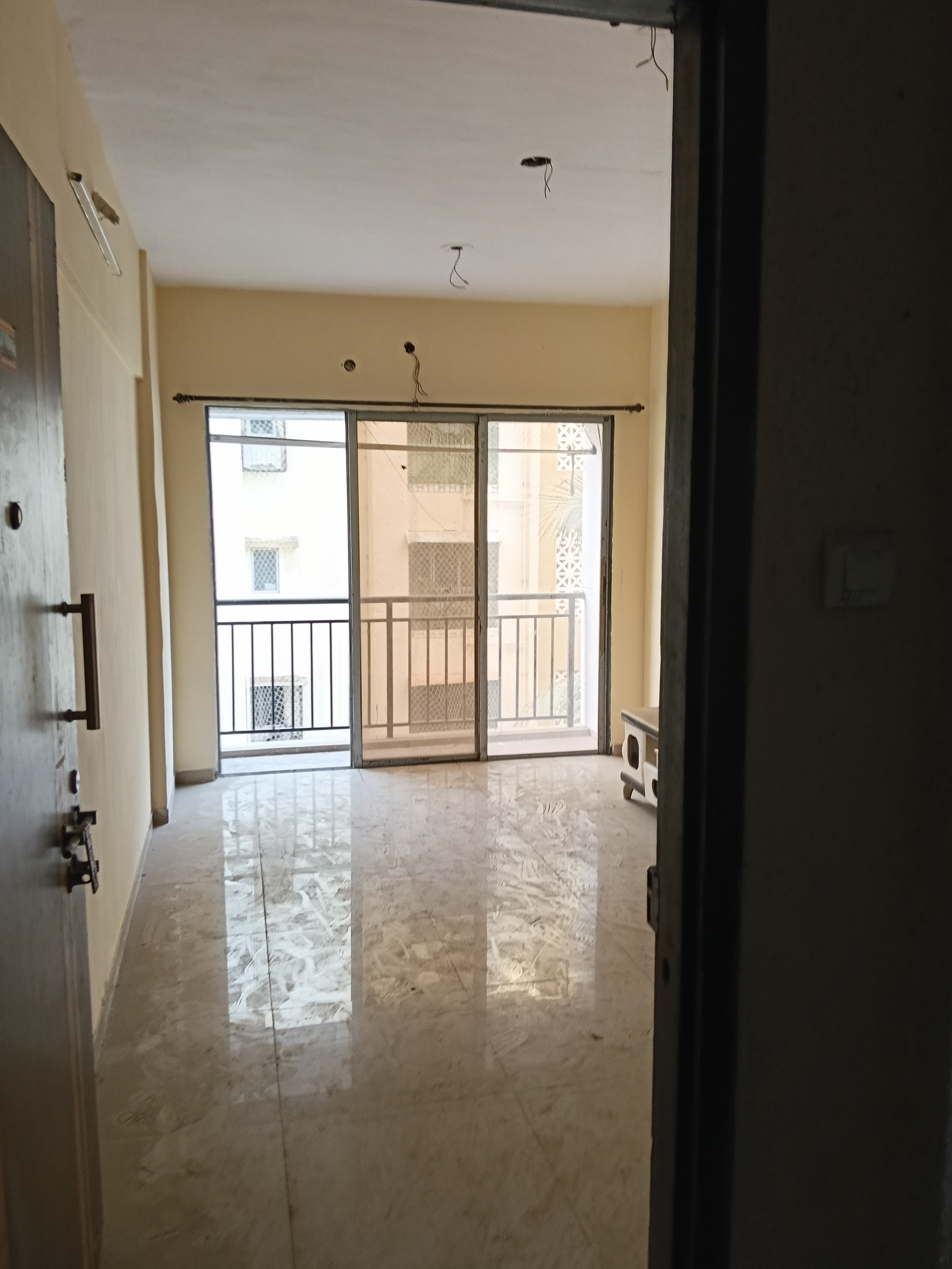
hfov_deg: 51.4
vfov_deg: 65.3
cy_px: 634
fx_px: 990
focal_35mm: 27
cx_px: 476
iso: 100
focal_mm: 3.98
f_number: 1.8
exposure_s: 1/33.3
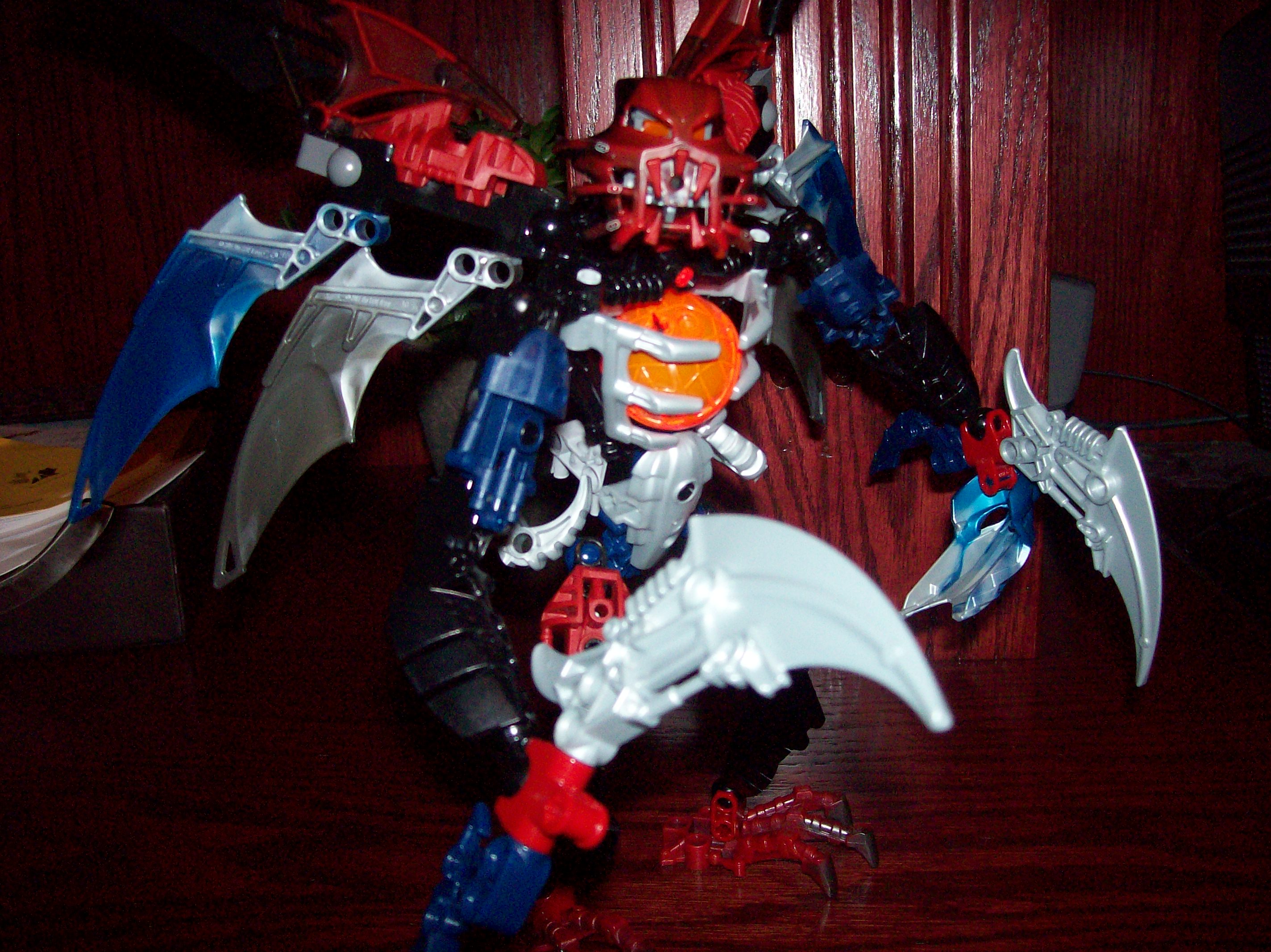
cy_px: 476
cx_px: 636
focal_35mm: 36
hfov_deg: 51.4
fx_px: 1321
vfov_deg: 39.6
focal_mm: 6
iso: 140
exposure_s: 1/64
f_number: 2.7
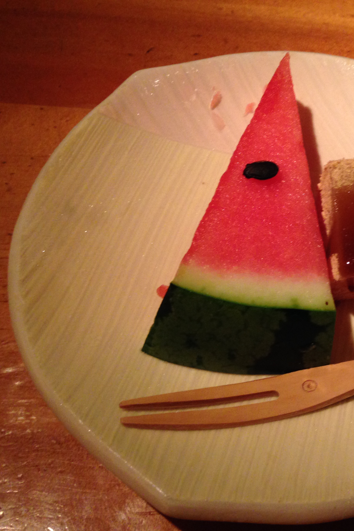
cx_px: 302
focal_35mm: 46
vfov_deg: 42.7
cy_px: 266
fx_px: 678
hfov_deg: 28.4
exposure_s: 1/20
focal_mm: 4.12
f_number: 2.4
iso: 160
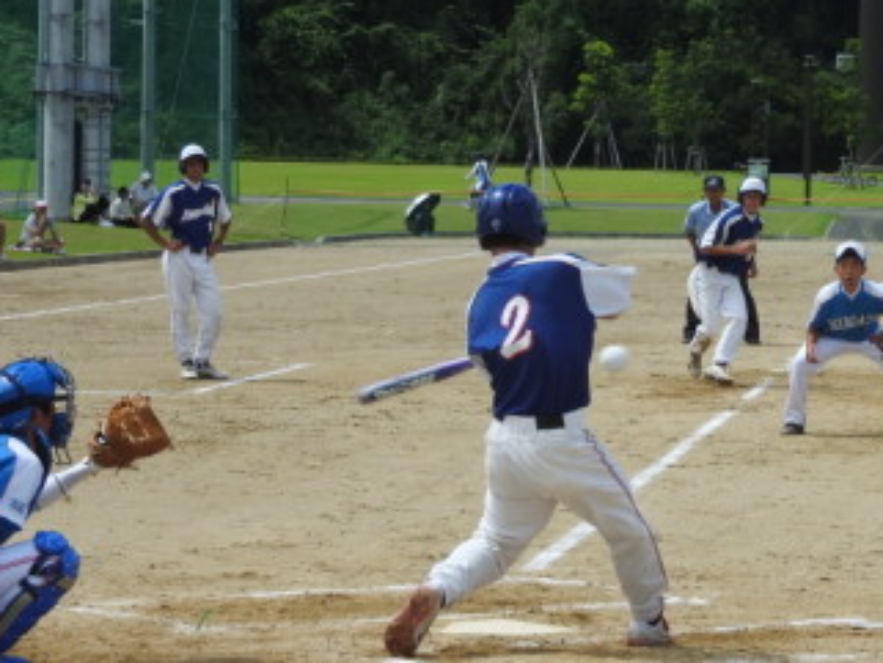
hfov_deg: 12.4
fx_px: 4057
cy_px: 388
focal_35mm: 159
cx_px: 674
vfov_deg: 9.3
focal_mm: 15.2
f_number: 4.5
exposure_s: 1/800
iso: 100
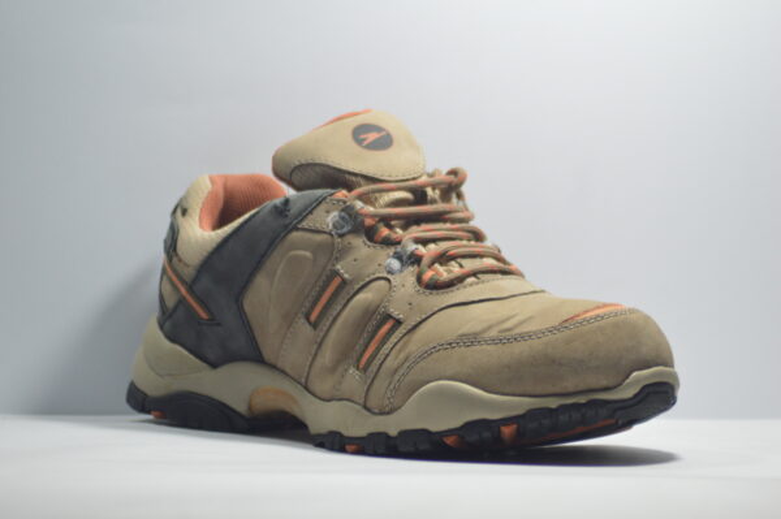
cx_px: 390
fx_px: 4389
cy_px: 260
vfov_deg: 6.8
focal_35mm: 202
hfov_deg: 10.2
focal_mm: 135
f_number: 4.2
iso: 720
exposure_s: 1/125
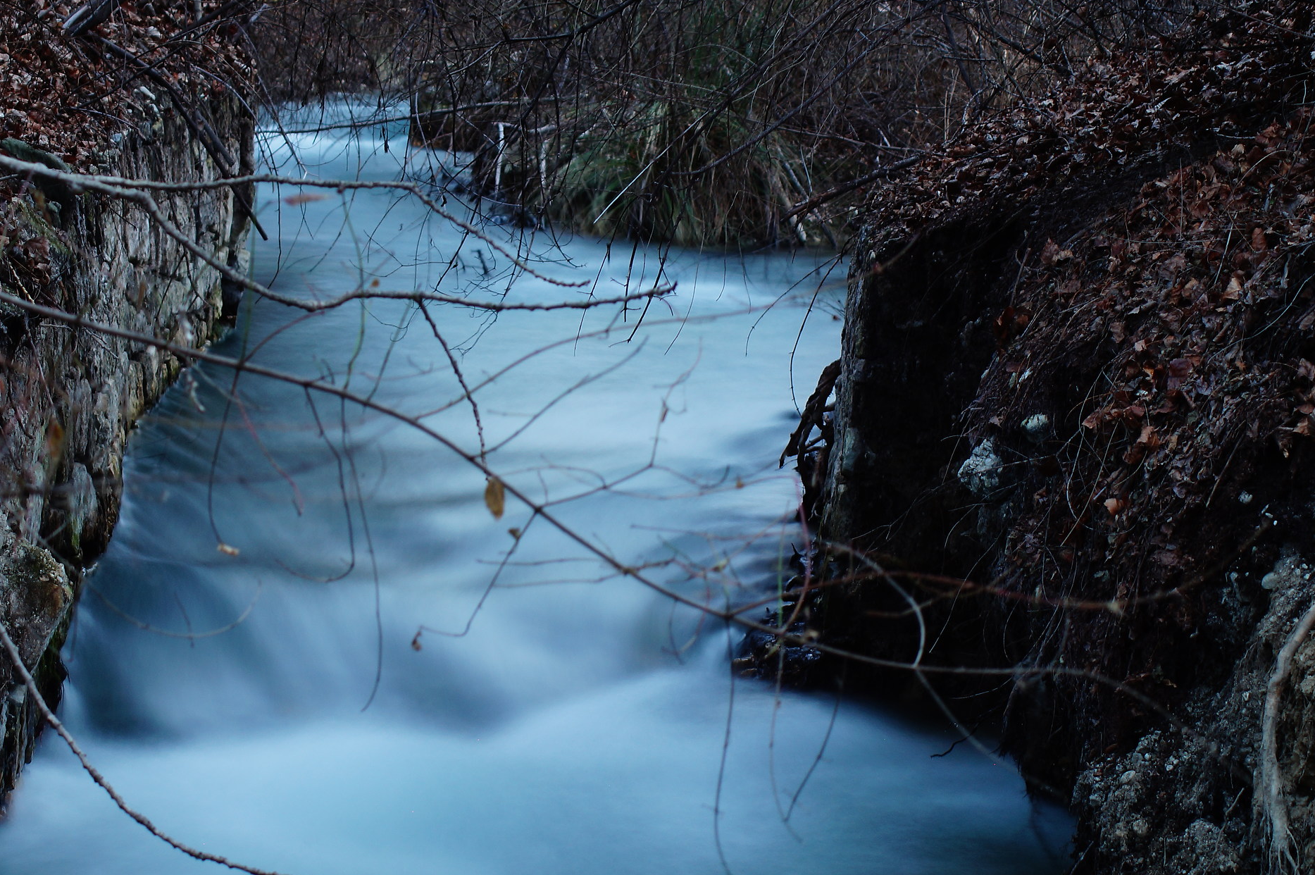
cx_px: 572
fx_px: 4928
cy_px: 434
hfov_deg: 15.2
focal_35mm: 135
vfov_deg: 10.1
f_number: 8
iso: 100
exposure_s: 8
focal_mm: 70
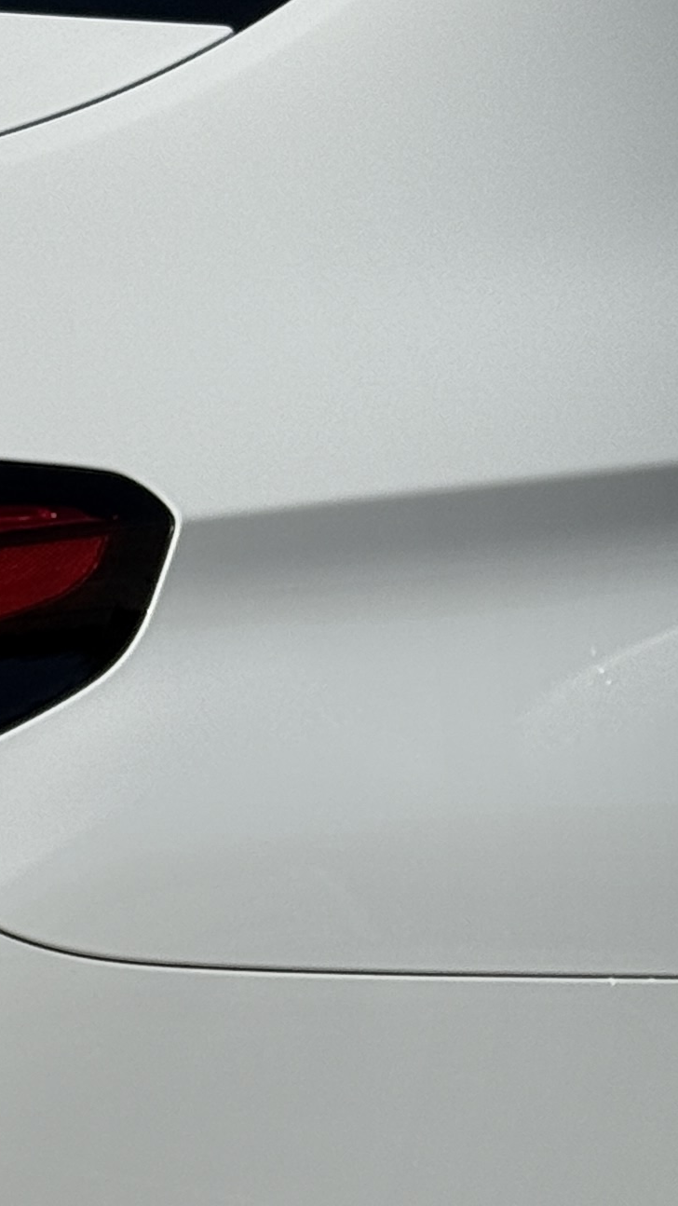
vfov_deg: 13.2
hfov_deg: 7.2
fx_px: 5209
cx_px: -677
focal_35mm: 163
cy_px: 818
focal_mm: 6.76
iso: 50
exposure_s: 1/11364
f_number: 1.78
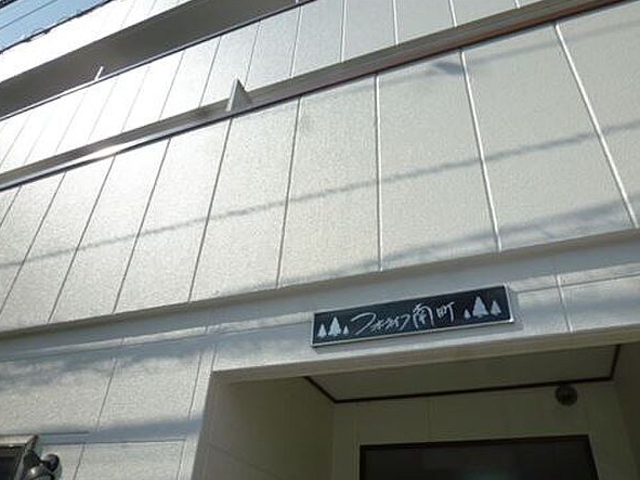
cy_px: 247
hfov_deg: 67.3
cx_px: 317
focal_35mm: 26
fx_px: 481
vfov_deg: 53.0
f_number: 5.6
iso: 100
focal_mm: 4.3
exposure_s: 1/640
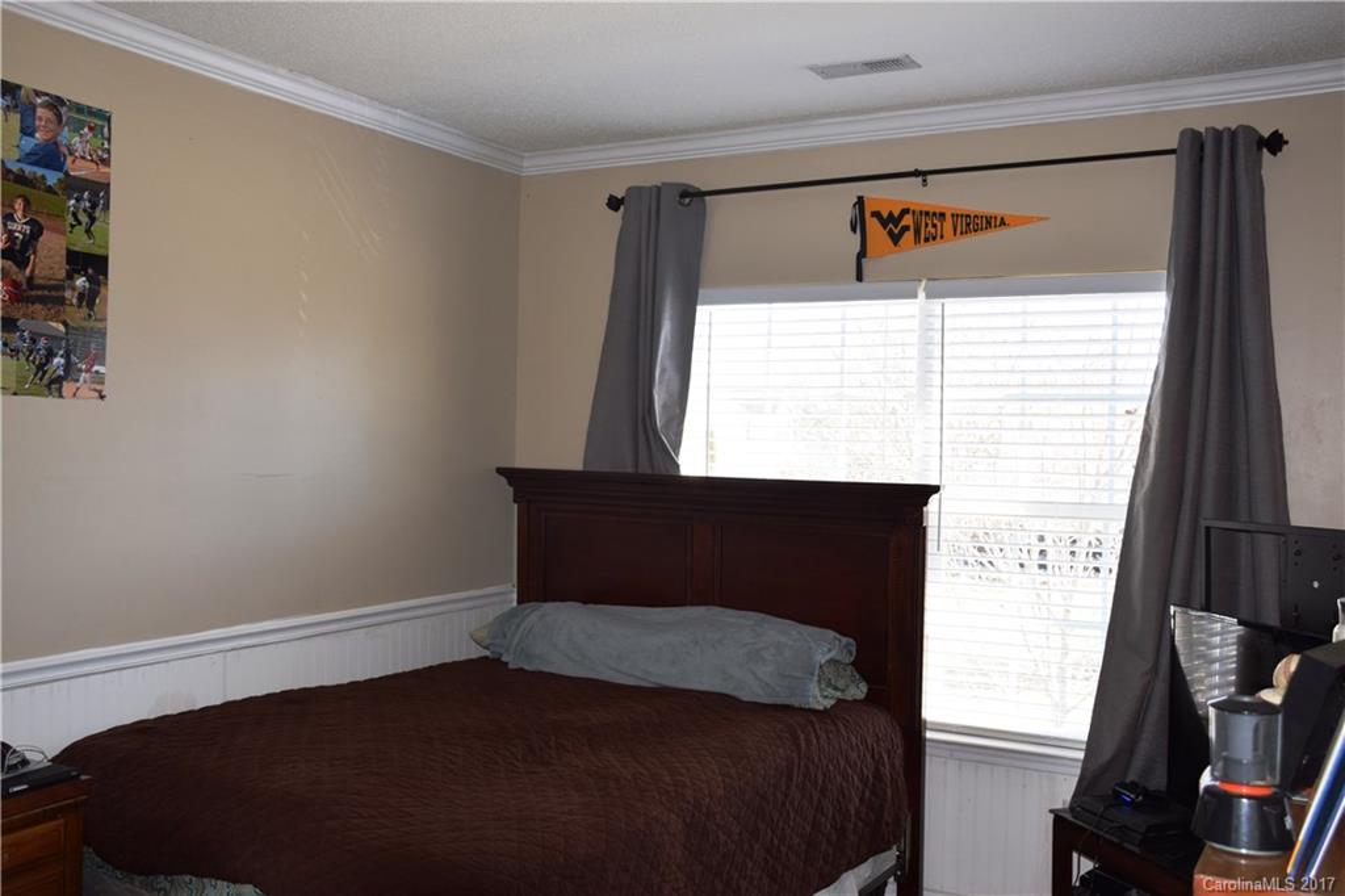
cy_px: 448
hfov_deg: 55.1
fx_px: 1288
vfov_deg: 38.3
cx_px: 672
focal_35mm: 34
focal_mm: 23
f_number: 5.6
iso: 400
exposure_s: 1/125
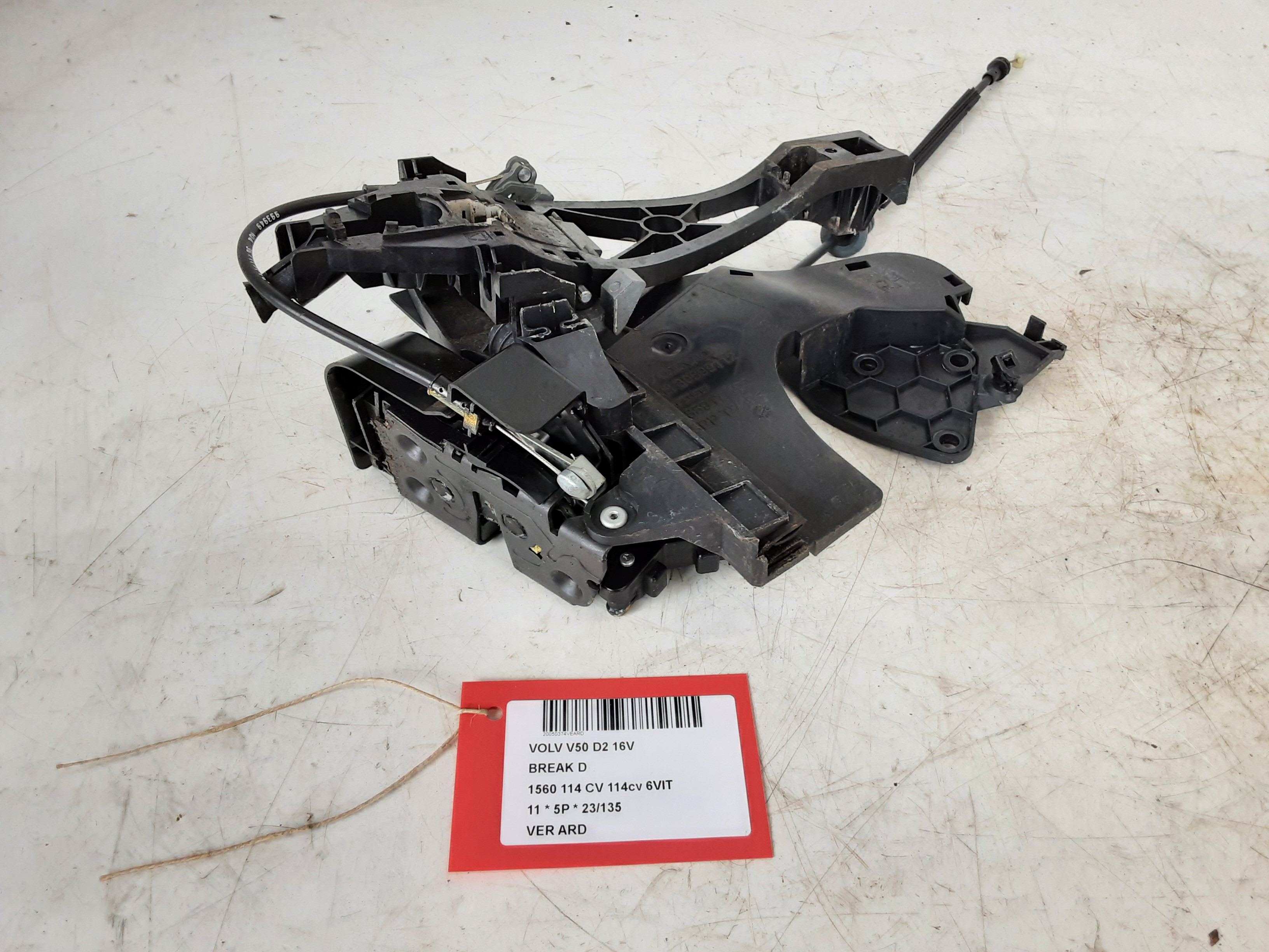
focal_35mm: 27
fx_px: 990
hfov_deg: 65.3
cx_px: 634
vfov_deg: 51.4
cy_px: 476
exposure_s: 1/100
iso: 80
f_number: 1.9
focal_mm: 2.91
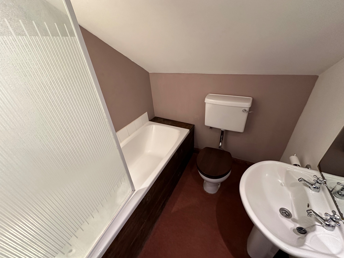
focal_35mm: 14
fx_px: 139
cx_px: 172
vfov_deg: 85.7
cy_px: 129
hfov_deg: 102.1
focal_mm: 2.22
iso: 400
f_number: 2.2
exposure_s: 1/50
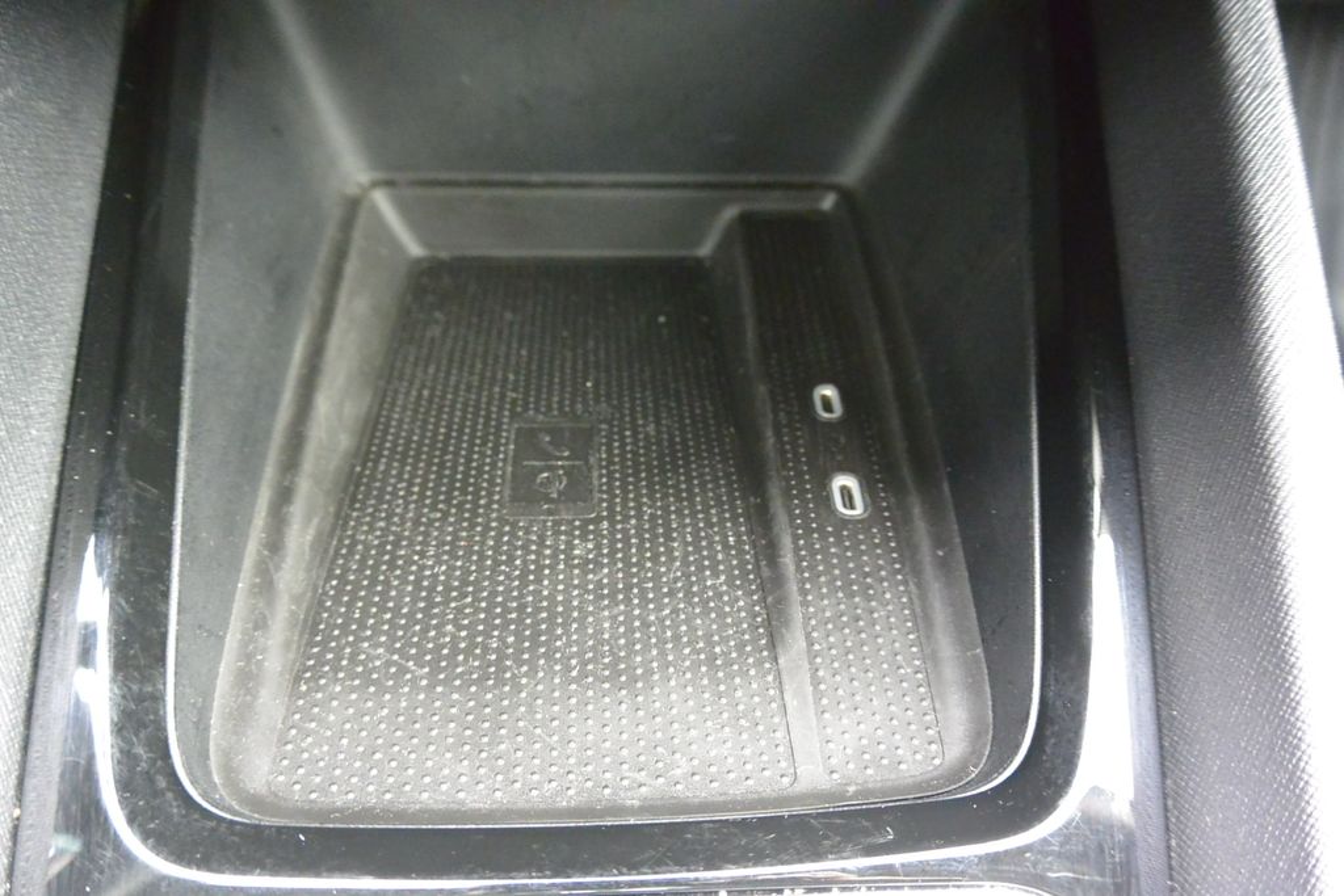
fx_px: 1008
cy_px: 448
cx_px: 672
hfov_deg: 67.4
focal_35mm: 27
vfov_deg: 47.9
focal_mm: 10
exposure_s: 1/30
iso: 2200
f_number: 3.5
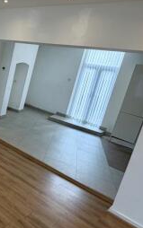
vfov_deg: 56.6
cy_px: 104
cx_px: -24
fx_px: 212
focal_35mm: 34
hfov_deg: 31.8
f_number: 2.2
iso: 64
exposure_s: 1/100
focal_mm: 2.22
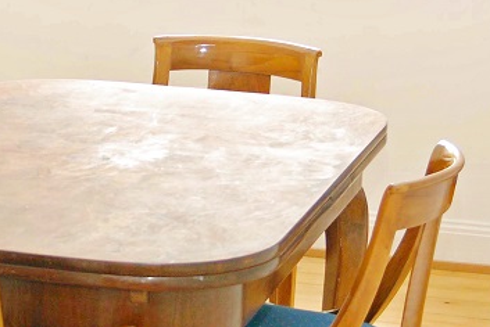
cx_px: 133
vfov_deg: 11.5
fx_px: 1621
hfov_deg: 17.1
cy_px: 100
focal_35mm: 119
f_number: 5
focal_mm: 28
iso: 200
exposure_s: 1/60
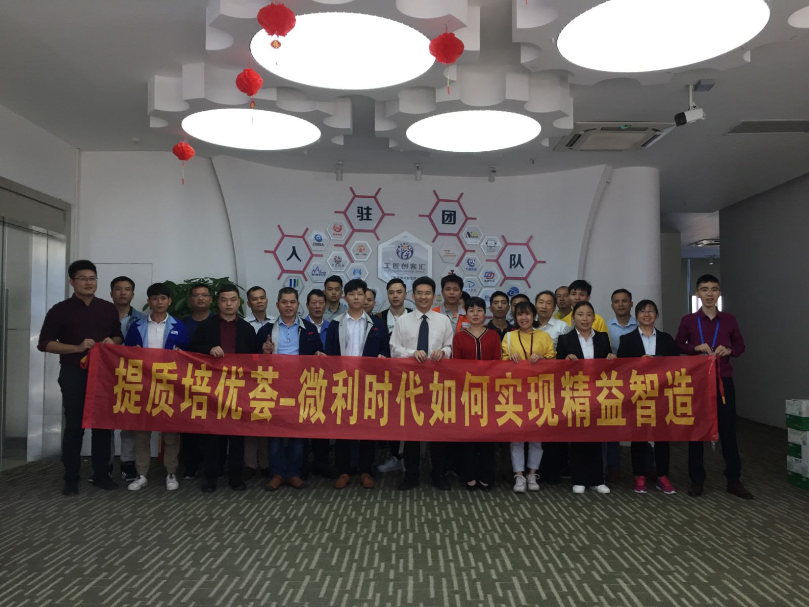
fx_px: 678
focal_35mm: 29
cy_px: 304
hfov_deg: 61.7
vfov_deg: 48.2
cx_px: 404
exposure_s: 1/33
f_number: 2.2
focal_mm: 4.15
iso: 40
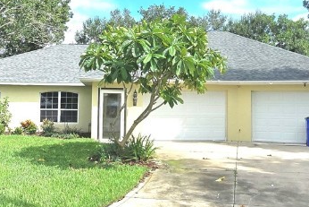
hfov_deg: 48.4
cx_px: 165
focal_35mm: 40
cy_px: 75
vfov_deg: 33.2
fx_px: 343
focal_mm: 2.2
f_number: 2.2
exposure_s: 1/2500
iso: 50
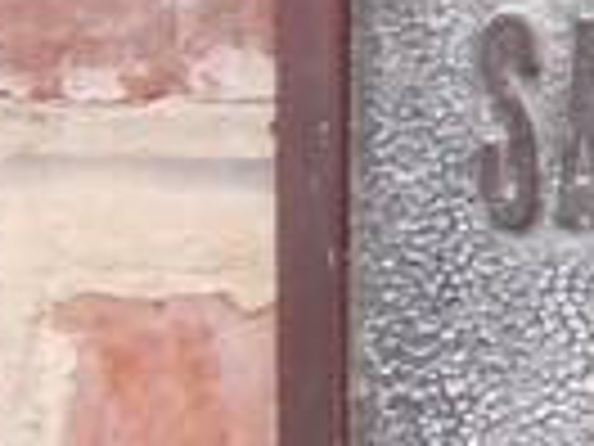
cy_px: 81
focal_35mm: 163
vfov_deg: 9.1
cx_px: 1656
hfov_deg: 9.8
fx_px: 2797
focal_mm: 4
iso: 80
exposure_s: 1/60
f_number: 2.7
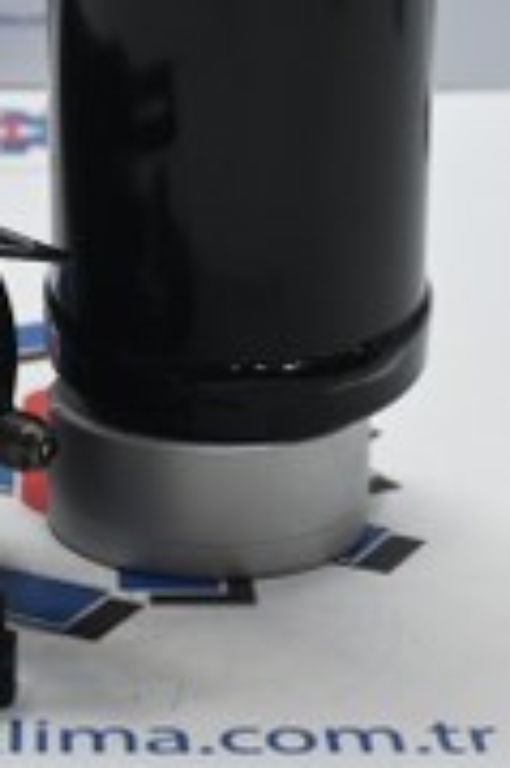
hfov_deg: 11.0
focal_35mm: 124
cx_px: 43
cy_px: -43
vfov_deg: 16.2
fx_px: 2630
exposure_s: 1/125
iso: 900
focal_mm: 24.5
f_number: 4.2
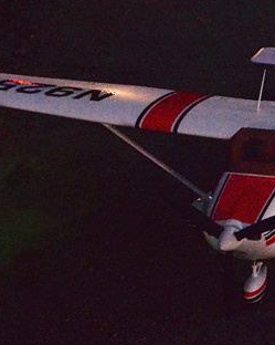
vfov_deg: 15.3
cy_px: 137
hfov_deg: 12.0
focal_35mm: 126
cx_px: 305
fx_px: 1286
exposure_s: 1/50
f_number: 4
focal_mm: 35
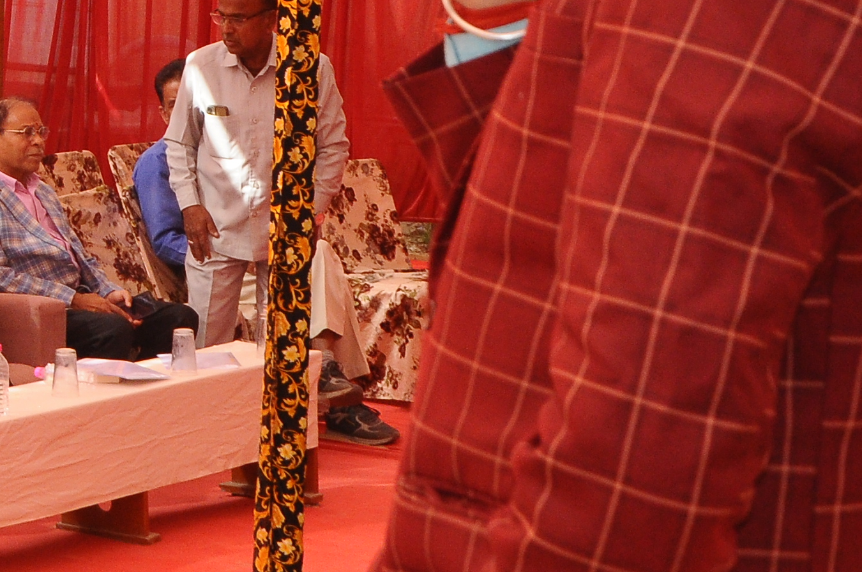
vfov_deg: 7.5
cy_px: 15
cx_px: -336
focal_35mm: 181
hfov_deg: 11.0
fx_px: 4329
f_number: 9
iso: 640
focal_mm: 38
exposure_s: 1/160
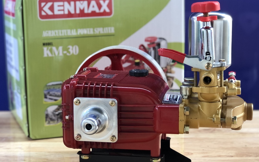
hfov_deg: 25.5
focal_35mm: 81
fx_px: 572
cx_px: 122
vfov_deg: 16.1
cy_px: 90
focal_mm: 6.6
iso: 80
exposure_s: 1/30
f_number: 2.8
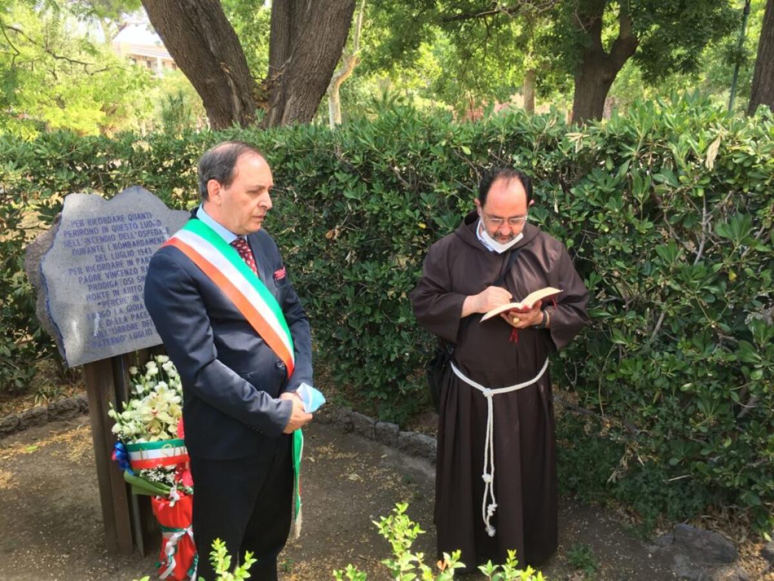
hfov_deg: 61.7
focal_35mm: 29
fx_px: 648
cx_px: 387
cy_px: 290
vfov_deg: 48.2
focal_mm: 4.15
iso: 25
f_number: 2.2
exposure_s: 1/100
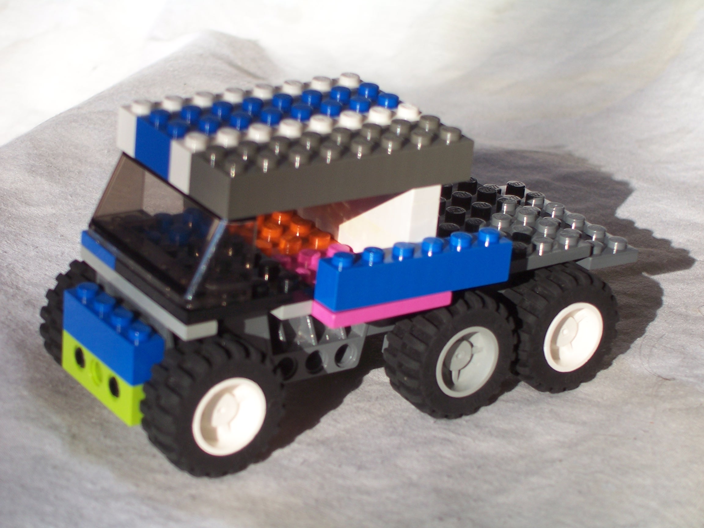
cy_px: 264
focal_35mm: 102
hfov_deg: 19.3
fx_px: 2074
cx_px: 352
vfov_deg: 14.5
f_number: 4
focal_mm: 17.5
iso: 80
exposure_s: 1/250
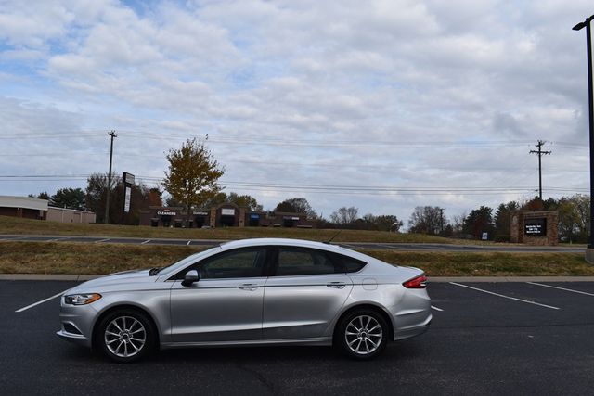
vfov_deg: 43.6
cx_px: 297
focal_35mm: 30
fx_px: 495
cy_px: 198
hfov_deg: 61.9
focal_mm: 20
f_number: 9
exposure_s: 1/320
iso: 100
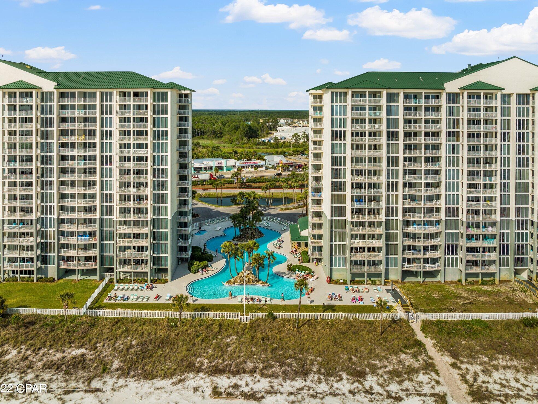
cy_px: 197
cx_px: 258
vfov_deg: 54.9
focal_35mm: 25
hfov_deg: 69.4
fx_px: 389
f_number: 4
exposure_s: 1/120
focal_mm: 12.29
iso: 100
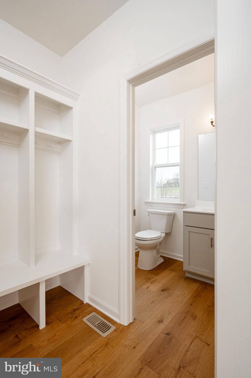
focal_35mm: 17
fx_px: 178
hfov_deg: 70.3
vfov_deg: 93.3
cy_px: 189
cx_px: 126
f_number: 9
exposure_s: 1/160
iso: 800
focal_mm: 17
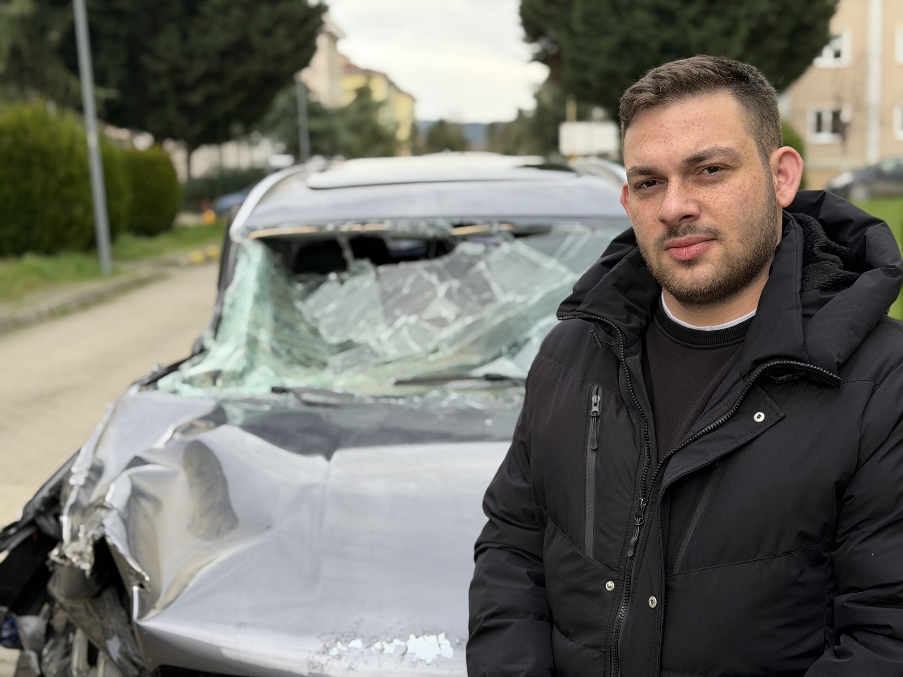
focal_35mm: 48
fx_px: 1252
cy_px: 338
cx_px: 452
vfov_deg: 30.3
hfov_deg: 39.7
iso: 64
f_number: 1.78
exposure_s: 1/646
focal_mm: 6.76
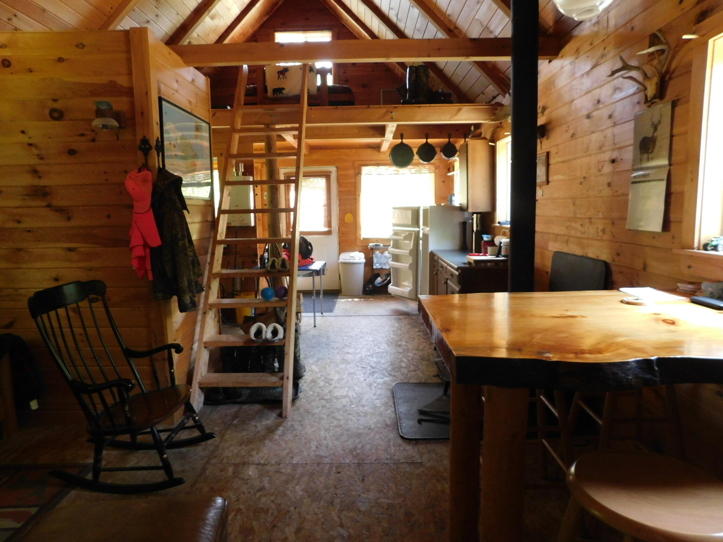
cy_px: 271
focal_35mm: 23
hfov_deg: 73.9
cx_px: 362
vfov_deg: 58.9
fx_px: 480
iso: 400
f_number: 3
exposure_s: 1/25
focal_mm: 4
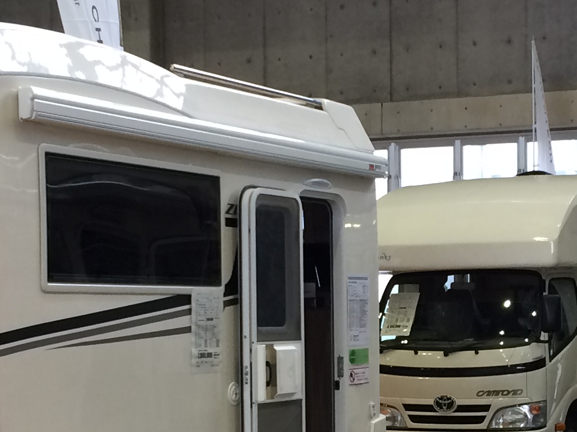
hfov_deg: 20.0
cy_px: 372
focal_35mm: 98
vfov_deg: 15.0
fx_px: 1633
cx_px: 385
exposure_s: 1/30
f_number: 2.2
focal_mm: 4.15
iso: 64
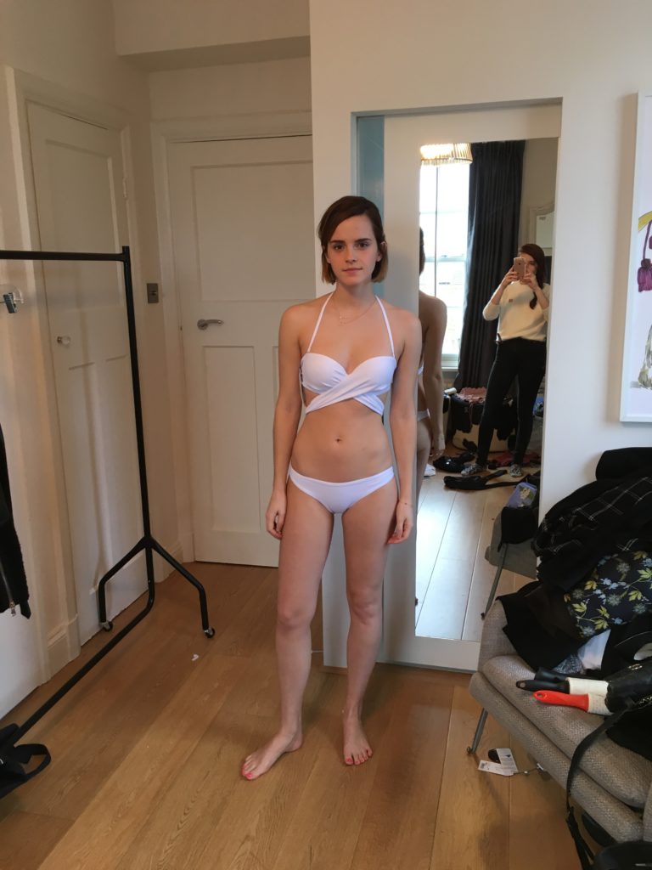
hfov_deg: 48.2
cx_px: 326
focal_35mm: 29
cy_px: 435
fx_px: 728
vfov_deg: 61.7
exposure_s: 1/33
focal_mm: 4.15
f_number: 2.2
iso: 80
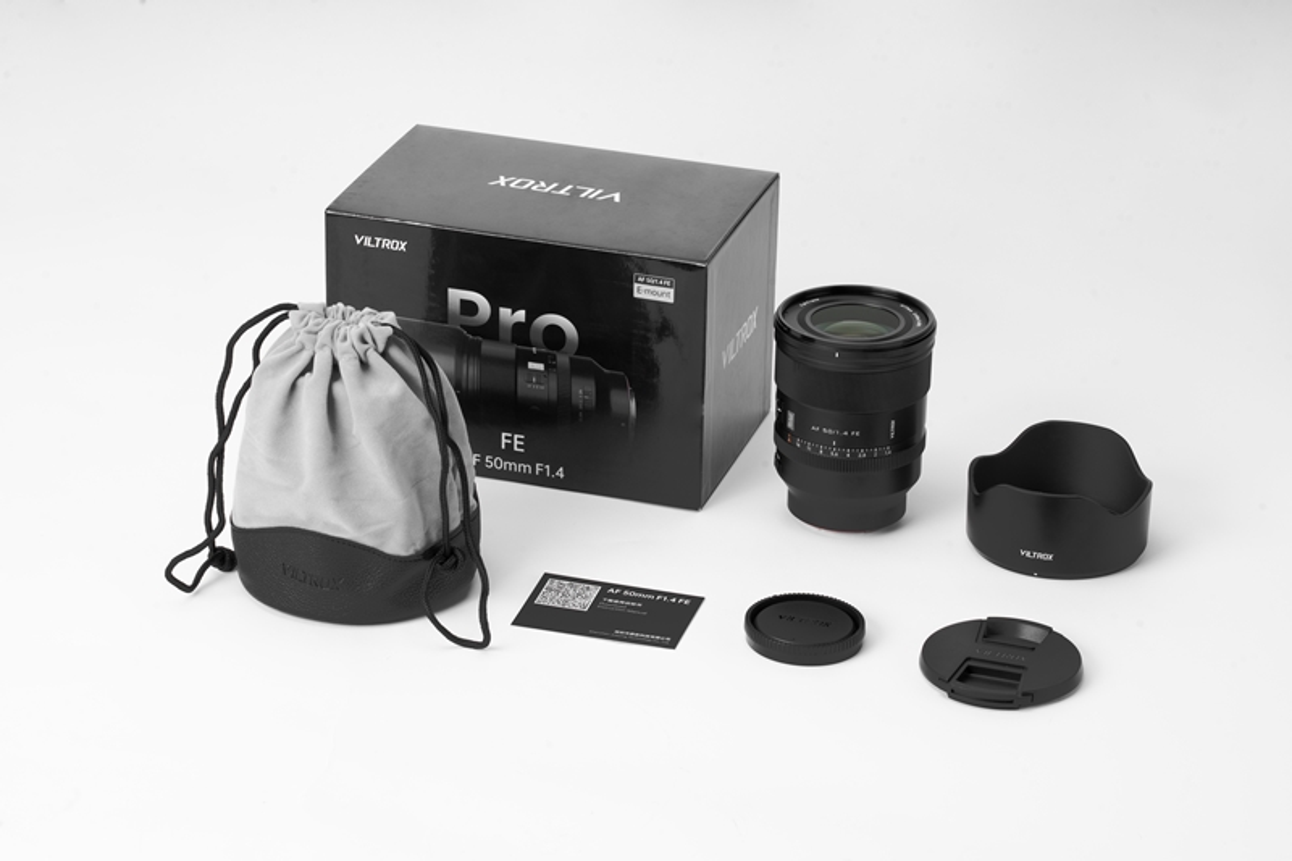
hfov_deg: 19.5
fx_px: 3767
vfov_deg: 13.0
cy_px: 430
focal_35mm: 105
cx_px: 646
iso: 100
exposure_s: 1/160
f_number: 14
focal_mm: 105
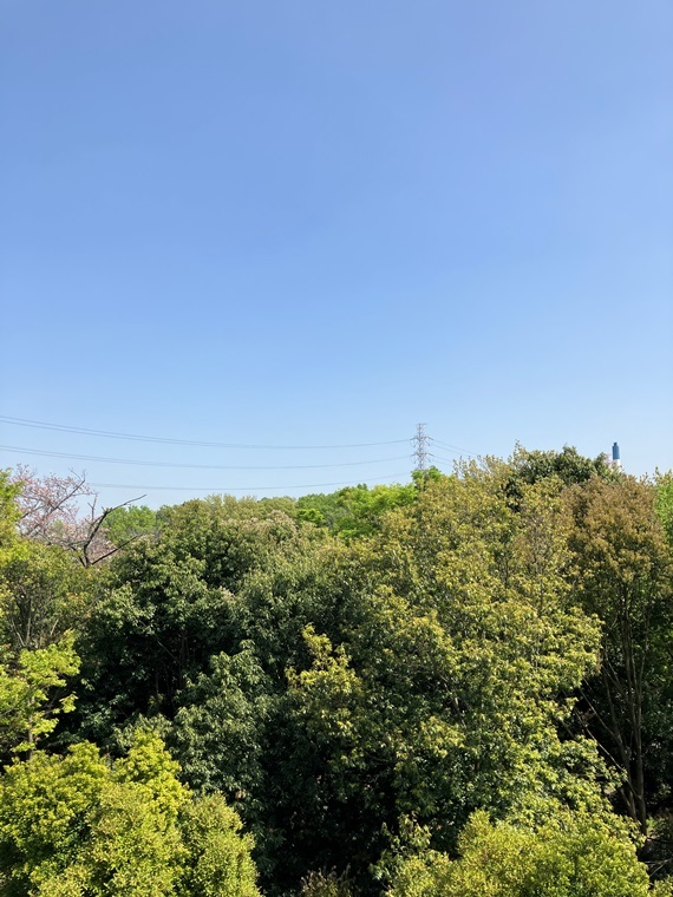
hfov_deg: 49.7
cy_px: 448
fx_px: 726
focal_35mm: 28
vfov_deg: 63.4
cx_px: 336
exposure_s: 1/2024
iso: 32
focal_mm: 3.99
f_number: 1.8
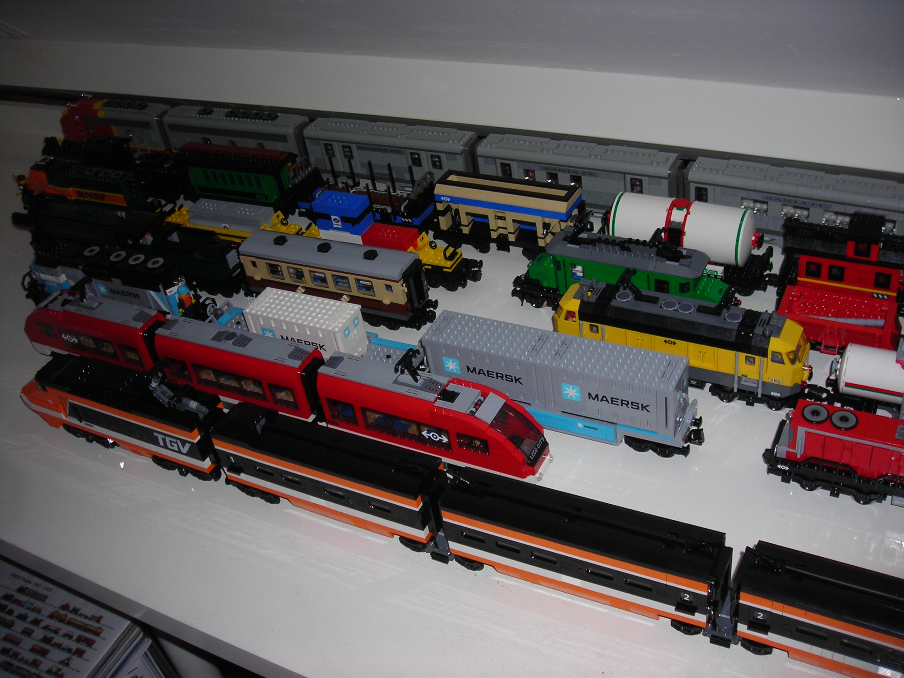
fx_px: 992
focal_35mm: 38
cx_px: 452
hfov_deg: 49.0
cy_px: 339
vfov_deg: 37.7
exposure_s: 1/60.1
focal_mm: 6.3
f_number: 6.4
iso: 60
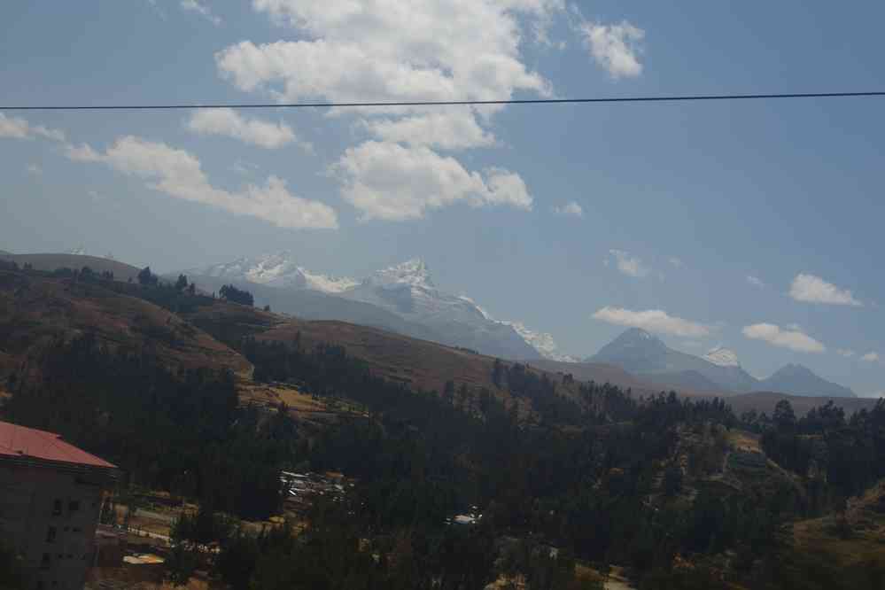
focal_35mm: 57
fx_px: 1401
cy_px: 295
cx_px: 442
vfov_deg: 23.8
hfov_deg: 35.1
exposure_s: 1/100
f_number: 11
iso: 200
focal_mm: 38
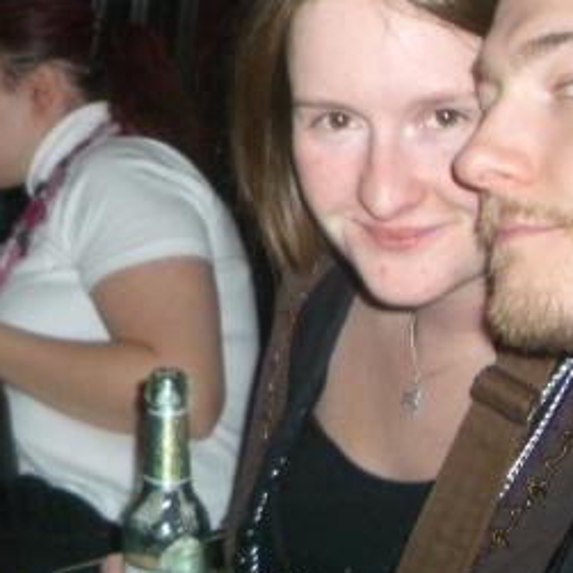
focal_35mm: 79
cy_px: 91
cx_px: -39
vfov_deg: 21.6
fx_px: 1479
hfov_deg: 21.0
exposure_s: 1/60
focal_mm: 5.8
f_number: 2.6
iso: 100
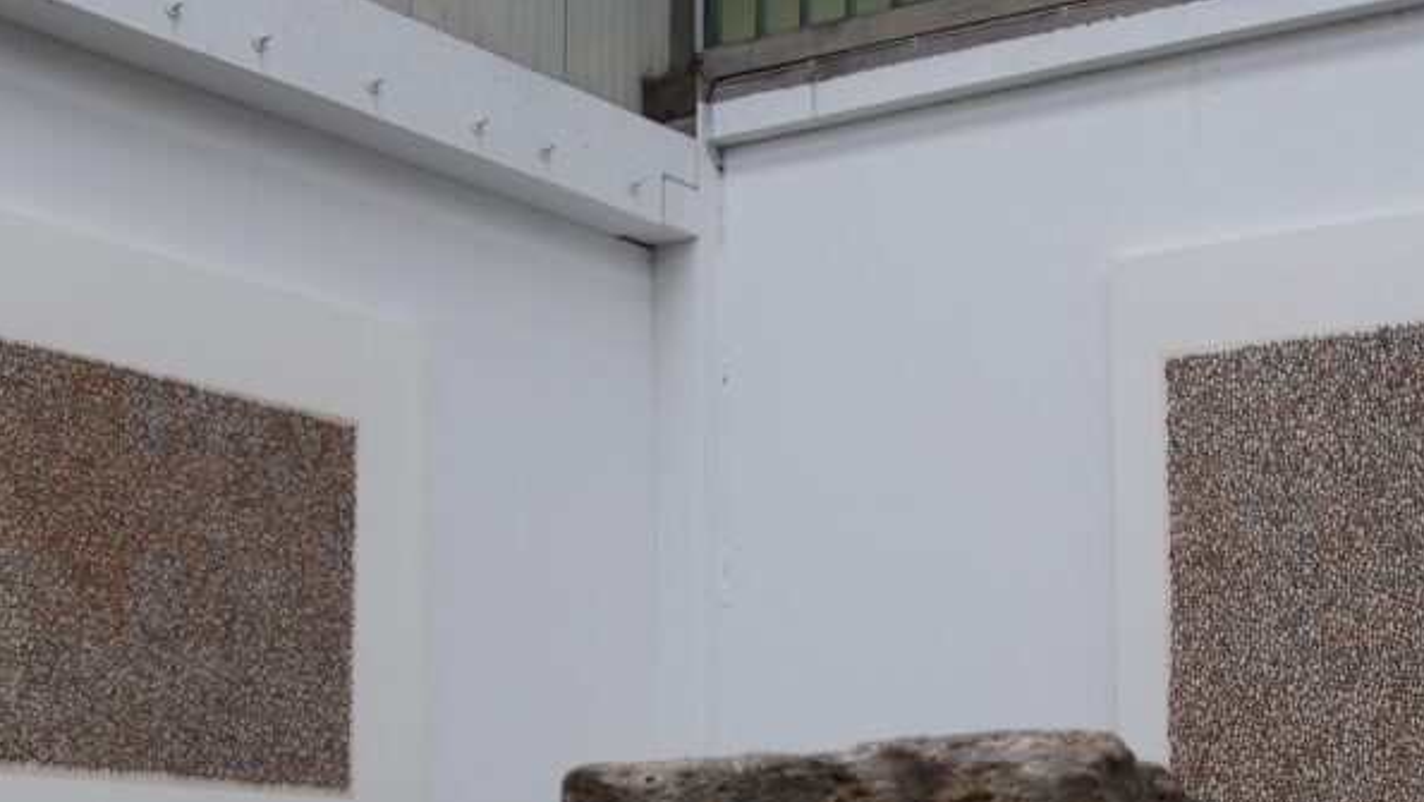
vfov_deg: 18.1
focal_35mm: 65
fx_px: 2455
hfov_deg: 32.3
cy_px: 777
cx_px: 761
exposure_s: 1/100
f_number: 5
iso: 250
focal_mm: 24
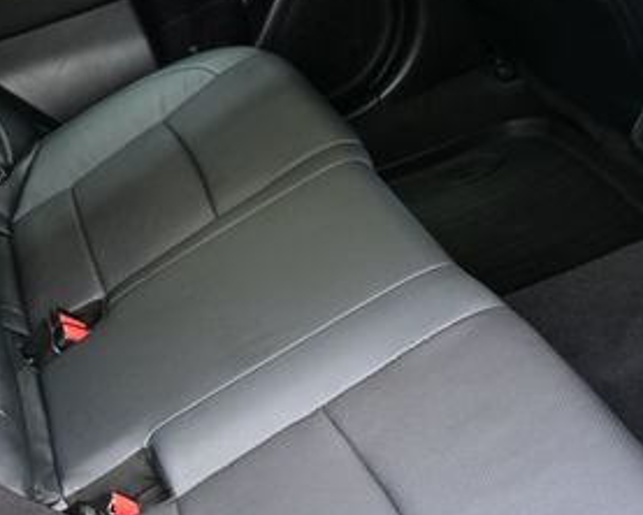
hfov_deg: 33.5
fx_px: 990
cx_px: 32
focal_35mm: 52
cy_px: 478
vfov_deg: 27.9
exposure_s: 1/25
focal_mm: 16
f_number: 3.5
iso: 180
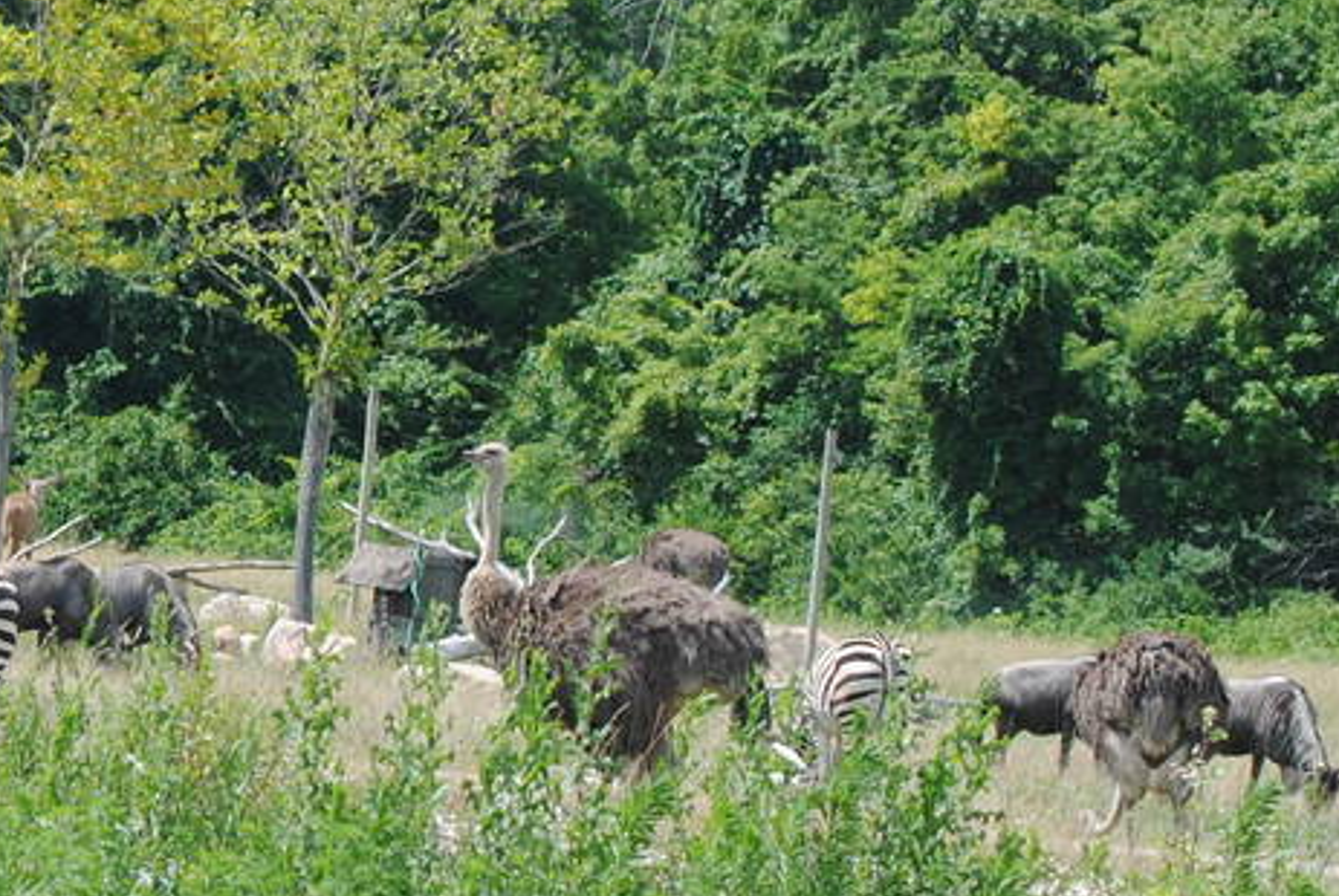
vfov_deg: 3.8
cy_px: 461
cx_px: -315
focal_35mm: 363
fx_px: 13518
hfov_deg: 5.6
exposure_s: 1/500
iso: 200
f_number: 5.6
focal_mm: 70
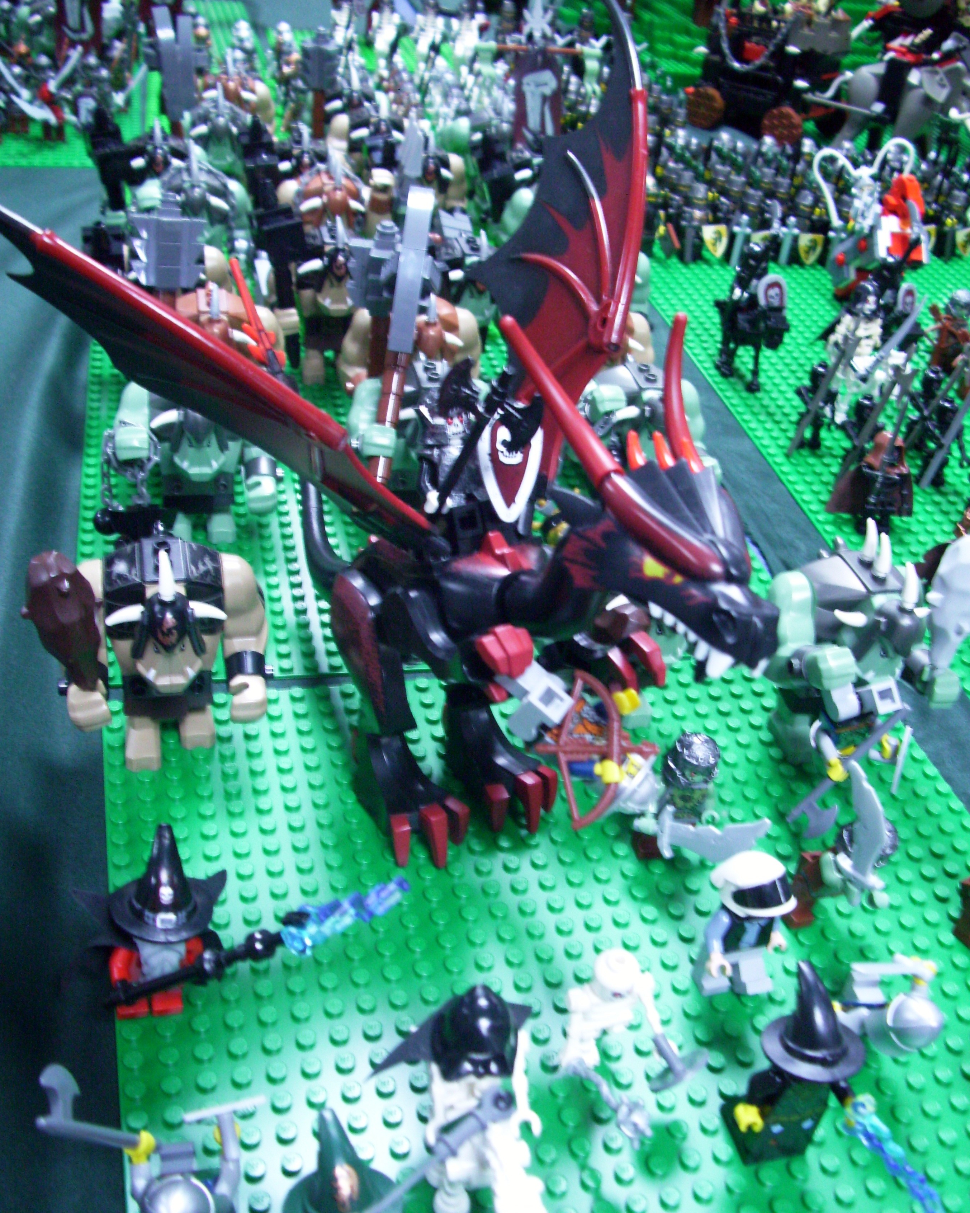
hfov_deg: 43.4
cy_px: 618
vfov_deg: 52.8
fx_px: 1220
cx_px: 479
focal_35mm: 34
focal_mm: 5.7
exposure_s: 1/10
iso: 160
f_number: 2.9
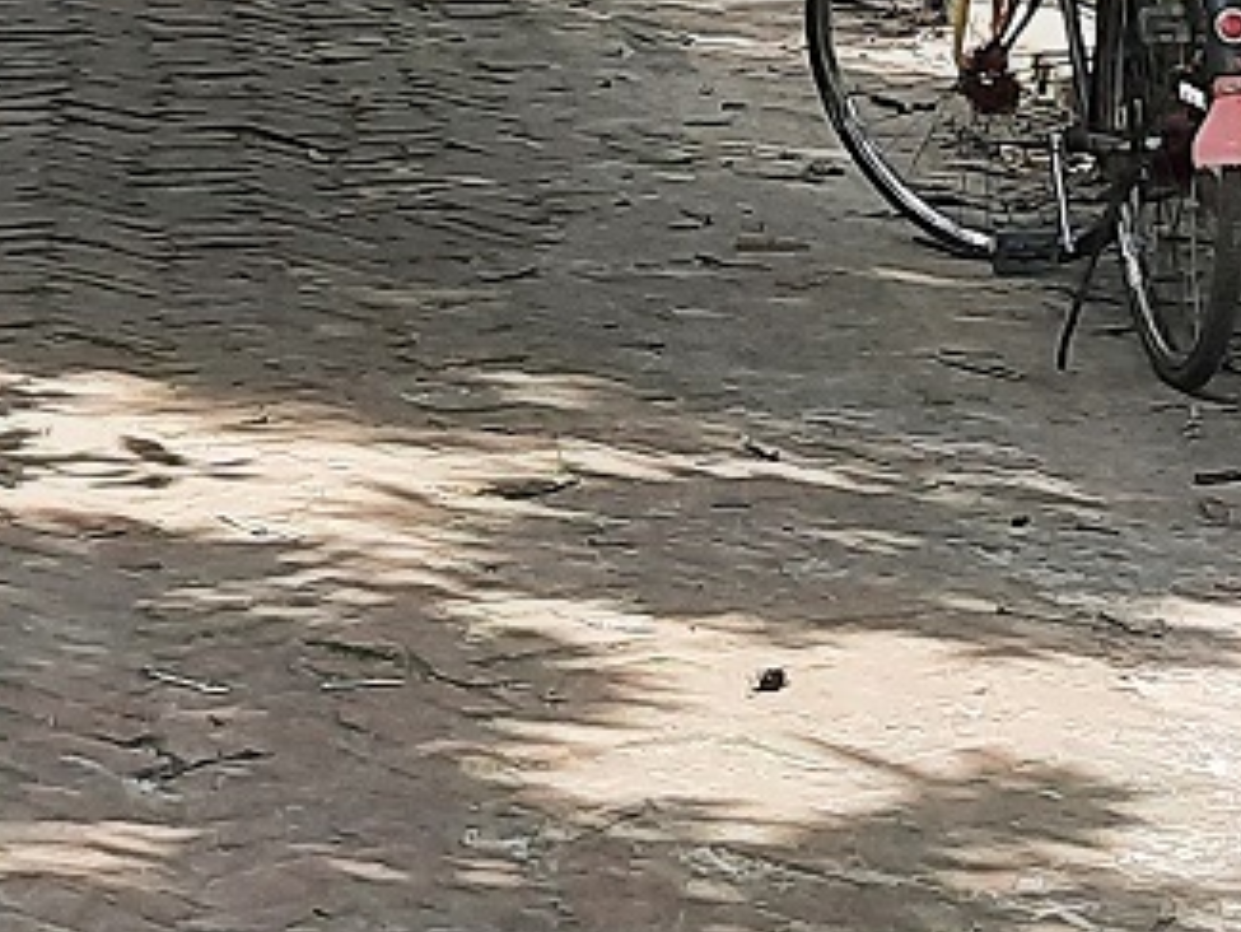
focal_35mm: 154
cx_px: 649
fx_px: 5523
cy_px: 489
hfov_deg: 12.8
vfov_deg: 9.6
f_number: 2
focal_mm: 4.6
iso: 32
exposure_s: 1/144
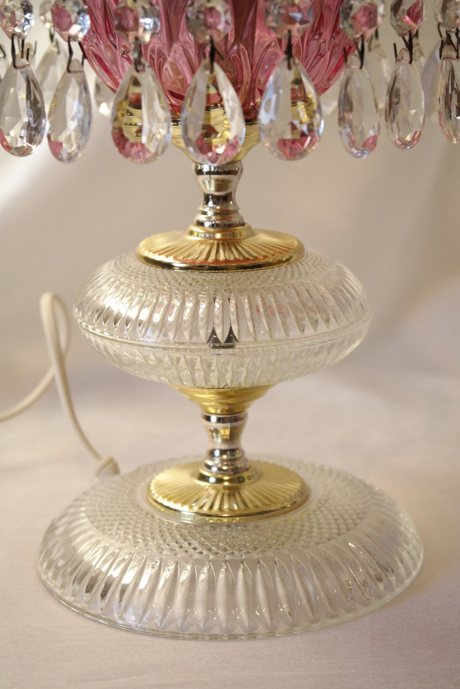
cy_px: 344
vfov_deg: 26.3
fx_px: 1476
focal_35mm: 77
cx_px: 230
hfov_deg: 17.7
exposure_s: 1/30
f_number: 9
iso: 400
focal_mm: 50
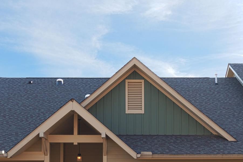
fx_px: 493
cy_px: 170
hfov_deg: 27.7
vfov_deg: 18.1
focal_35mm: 73
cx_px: 129
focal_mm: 32
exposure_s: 1/60
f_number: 7.1
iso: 100
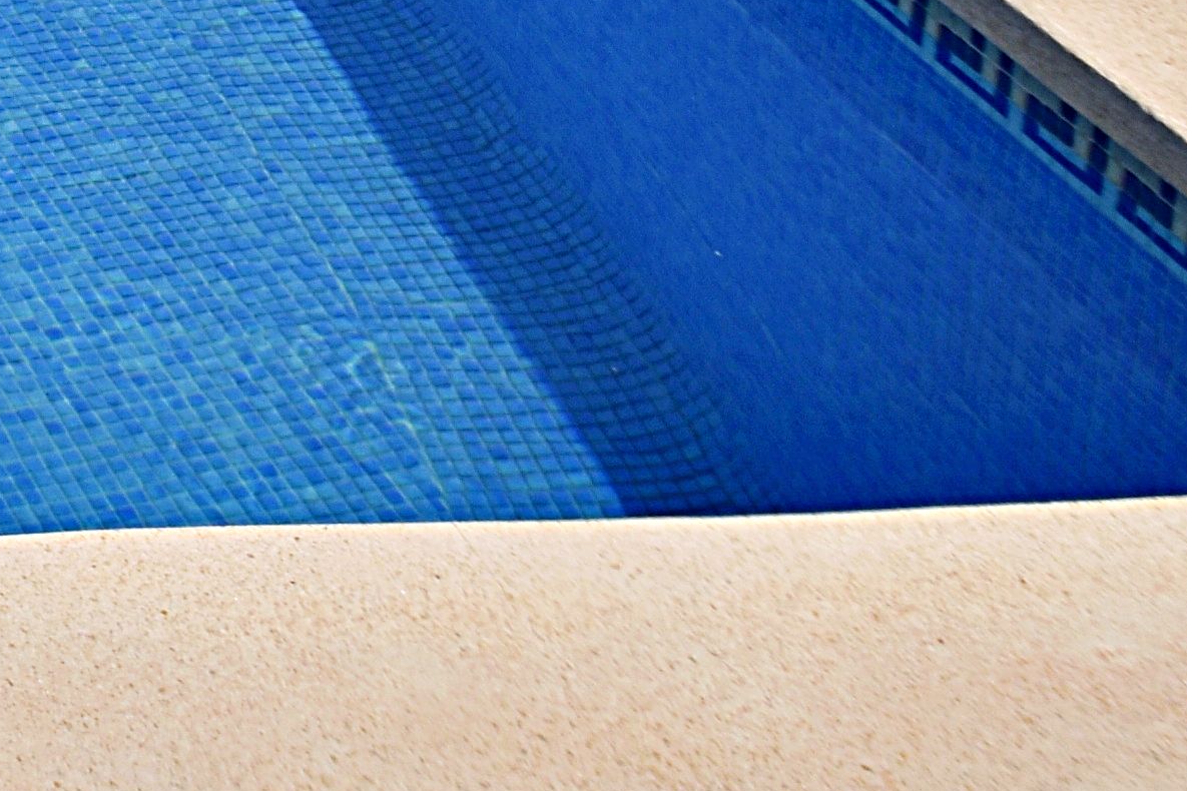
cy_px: -949
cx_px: -857
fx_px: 2754
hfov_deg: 19.3
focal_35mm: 84
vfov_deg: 13.3
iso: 100
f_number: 9
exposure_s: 1/200
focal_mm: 11
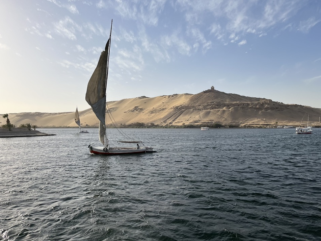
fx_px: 260
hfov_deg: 63.4
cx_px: 169
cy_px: 124
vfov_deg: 49.7
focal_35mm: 28
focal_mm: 5.1
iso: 50
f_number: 1.6
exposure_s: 1/5319
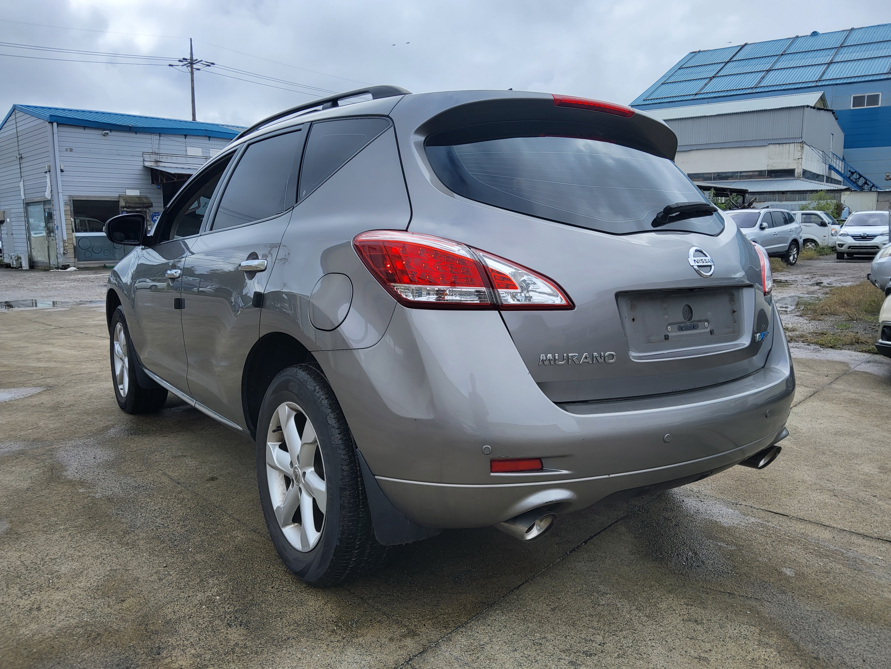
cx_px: 446
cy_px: 334
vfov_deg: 53.1
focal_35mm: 26
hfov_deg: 67.3
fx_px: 669
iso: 12
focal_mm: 3.98
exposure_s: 1/526
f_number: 1.8
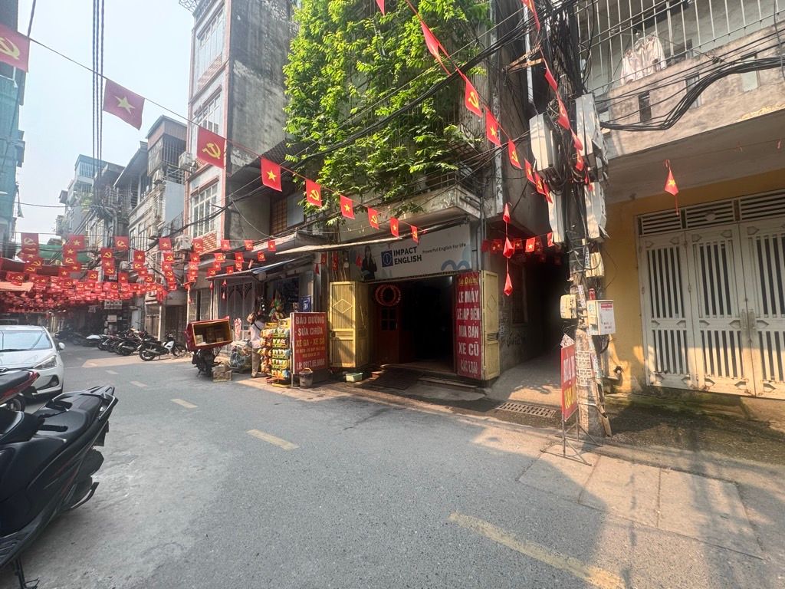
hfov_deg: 102.1
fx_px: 317
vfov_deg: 85.7
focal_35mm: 14
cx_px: 392
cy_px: 294
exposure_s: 1/151
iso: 40
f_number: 2.2
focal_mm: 2.22
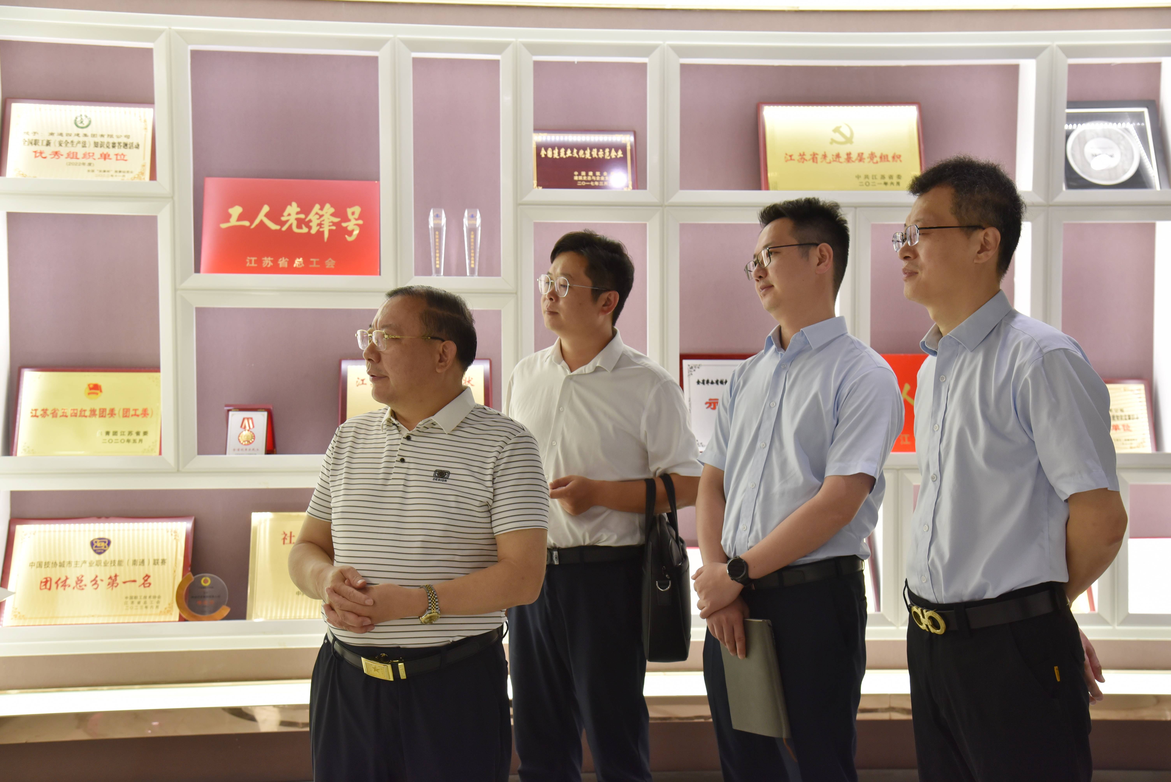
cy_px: 391
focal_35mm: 48
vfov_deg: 28.1
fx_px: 1562
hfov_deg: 41.1
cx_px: 586
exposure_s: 1/125
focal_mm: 48
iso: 1000
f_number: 5.6
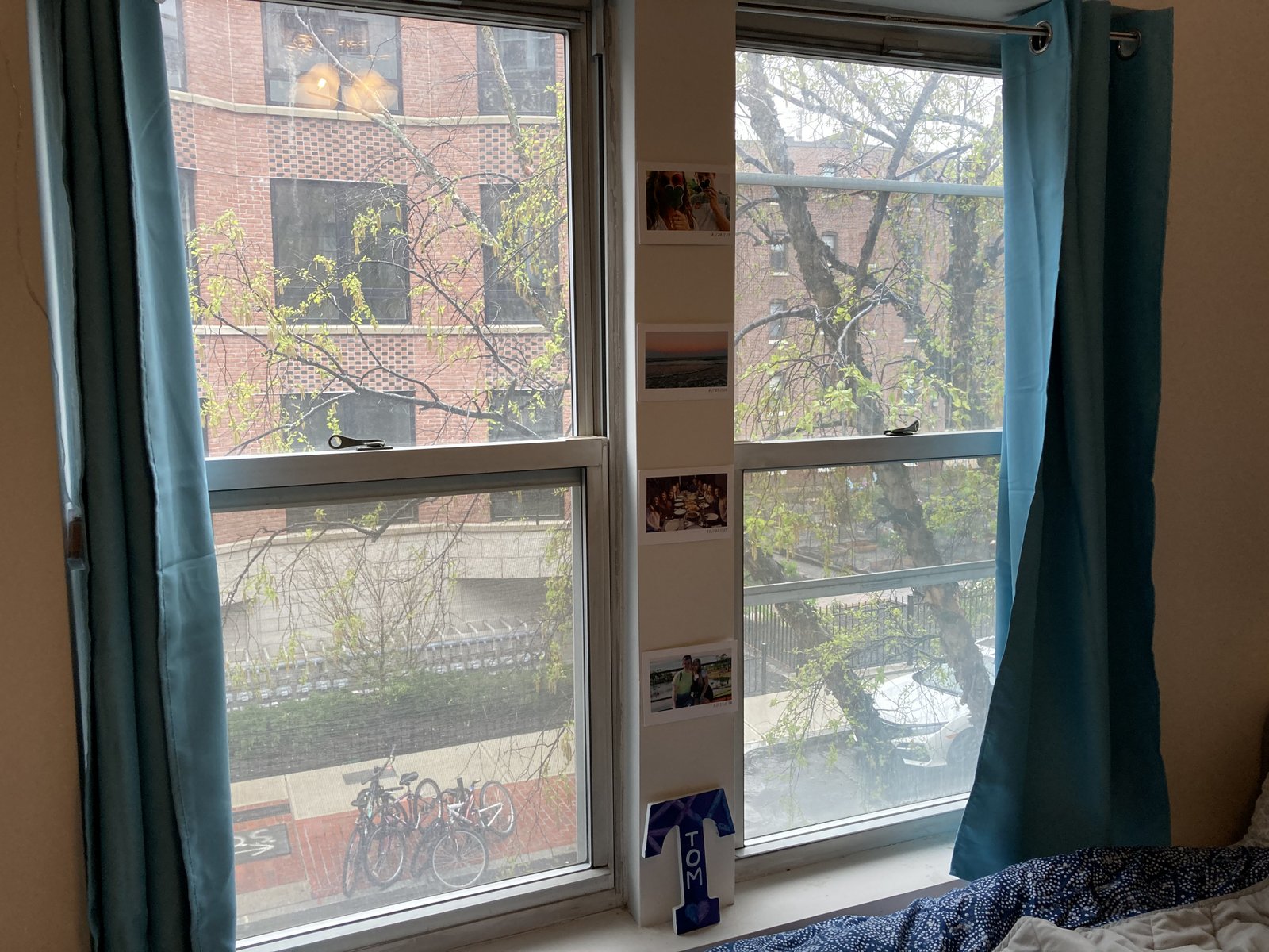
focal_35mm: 28
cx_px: 634
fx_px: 1026
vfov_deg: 49.7
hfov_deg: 63.4
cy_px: 476
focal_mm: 3.99
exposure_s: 1/120
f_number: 1.8
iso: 80
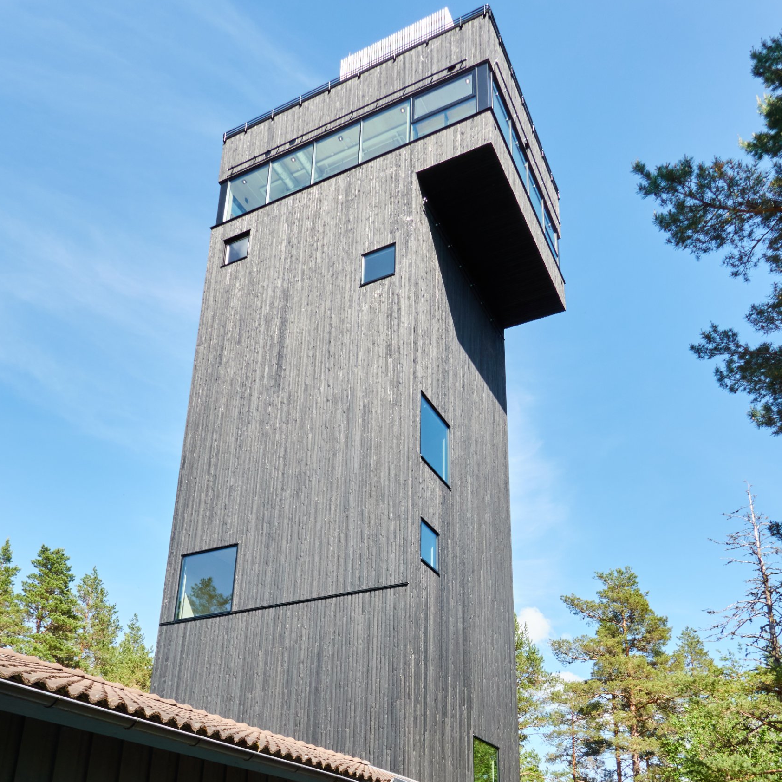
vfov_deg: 50.8
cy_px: 568
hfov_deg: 52.5
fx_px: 792
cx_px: 386
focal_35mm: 31
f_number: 9
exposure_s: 1/100
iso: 100
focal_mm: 9
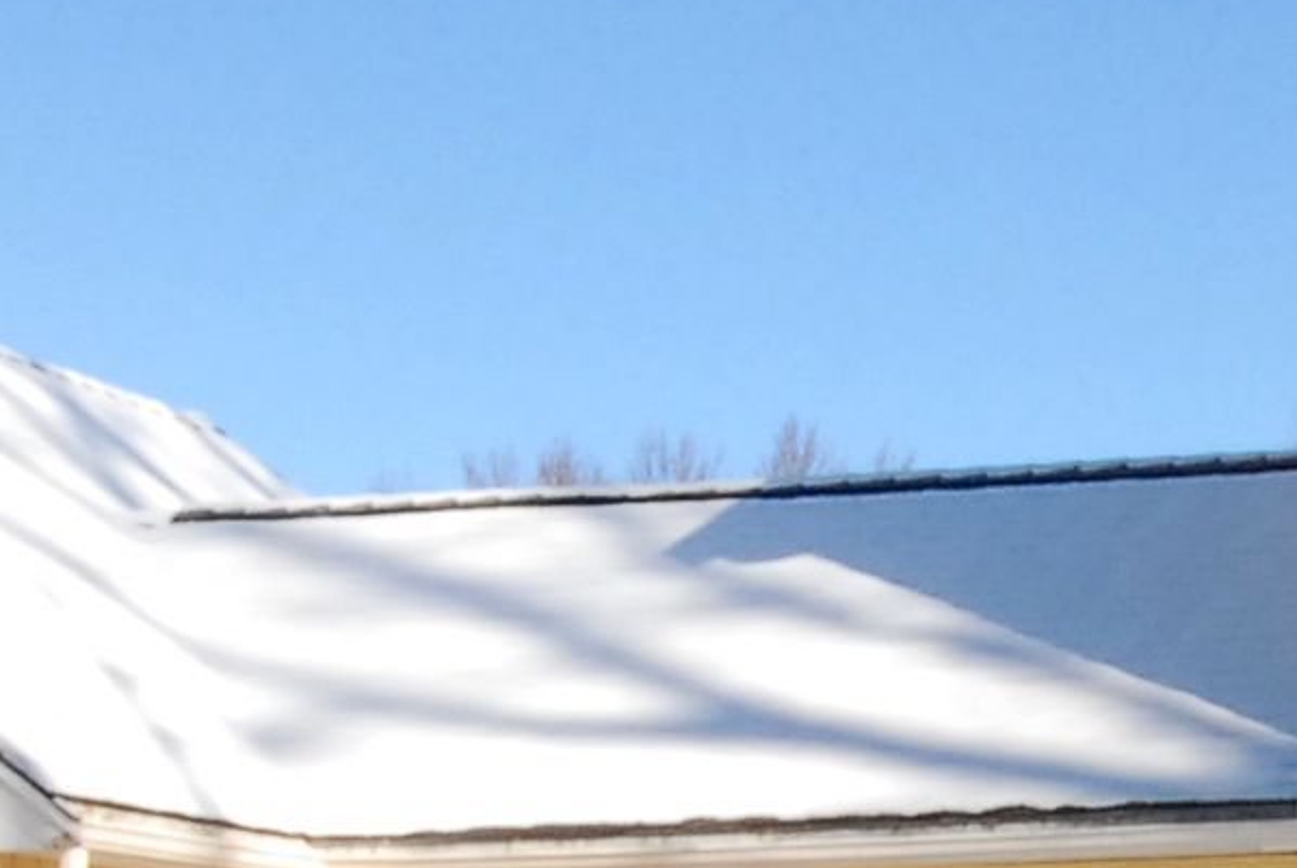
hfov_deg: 19.5
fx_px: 3499
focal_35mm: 97
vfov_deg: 13.8
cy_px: 1009
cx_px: 1646
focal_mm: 10
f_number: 20
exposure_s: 1/60
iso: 400
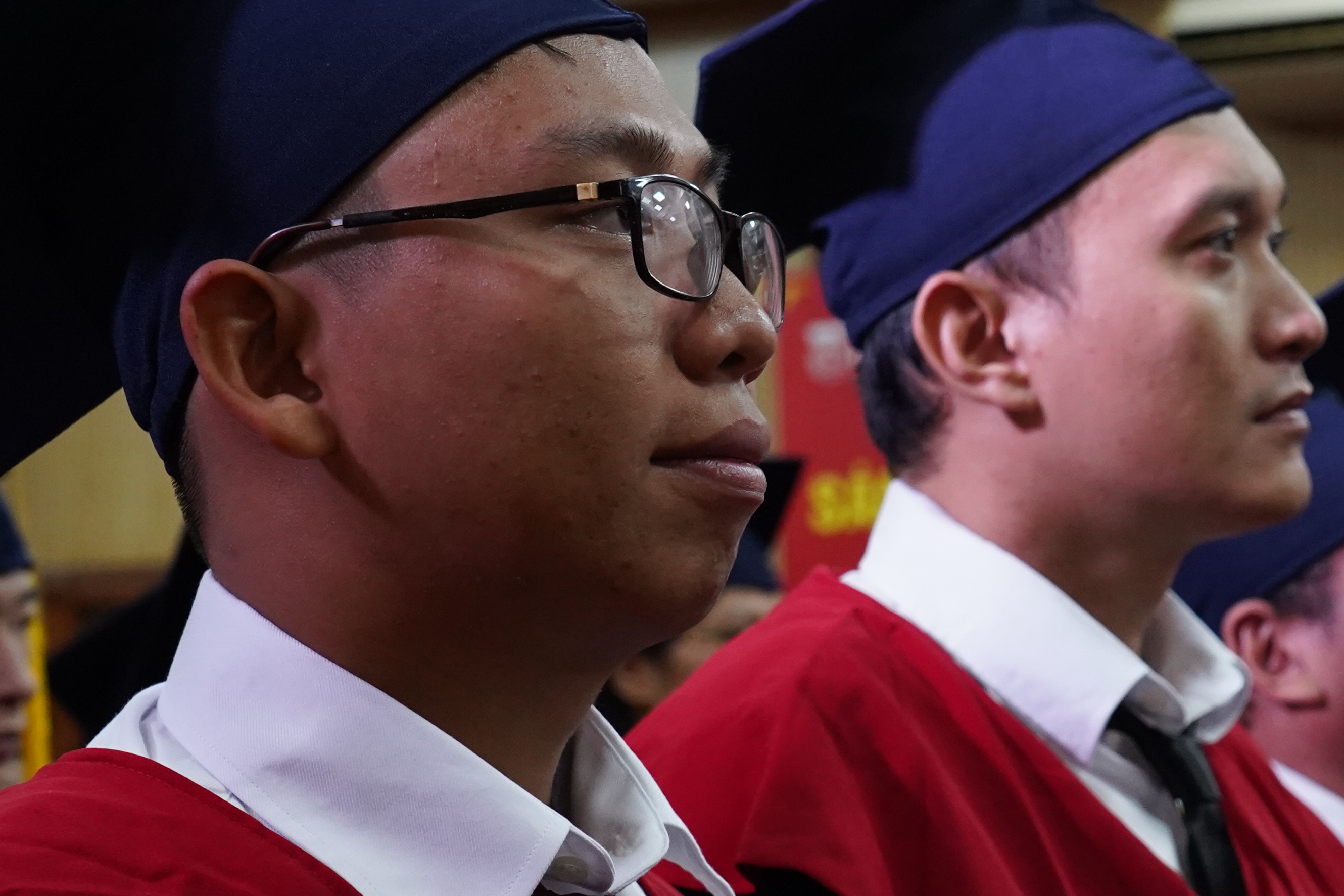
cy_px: 626
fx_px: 3621
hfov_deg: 20.7
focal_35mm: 97
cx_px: 1175
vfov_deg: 14.1
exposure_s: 1/160
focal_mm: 43
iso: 4000
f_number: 5.6
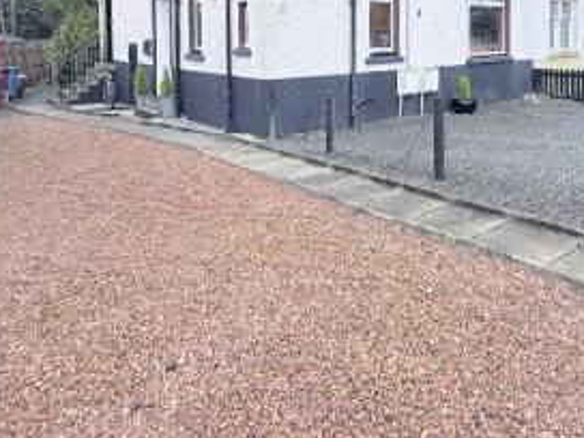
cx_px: 325
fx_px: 506
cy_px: 53
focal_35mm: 30
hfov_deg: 59.8
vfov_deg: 43.2
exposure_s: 1/99
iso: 64
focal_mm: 2.22
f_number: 2.2
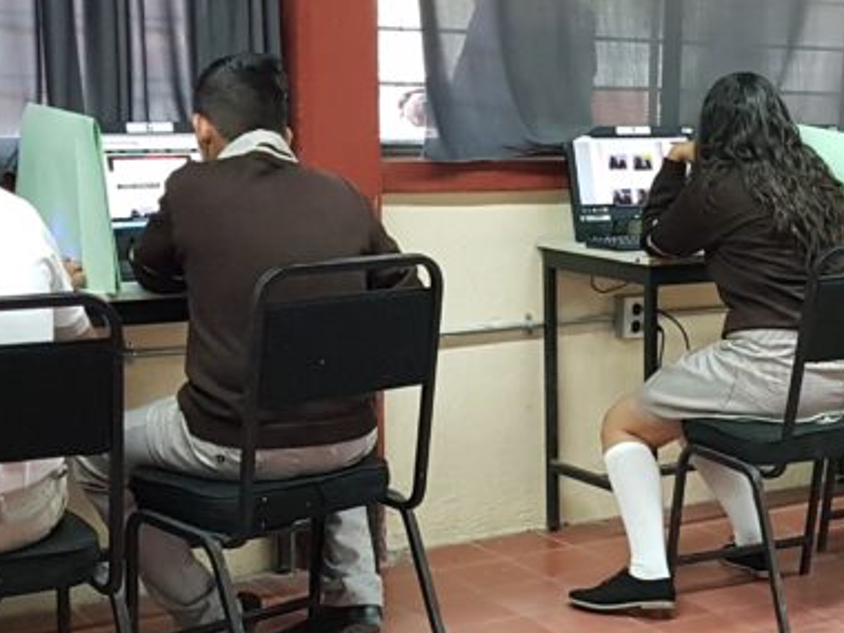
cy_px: 480
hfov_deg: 26.2
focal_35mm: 70
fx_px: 1707
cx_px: 857
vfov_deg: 20.8
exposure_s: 1/24
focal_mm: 4.2
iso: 160
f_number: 1.7
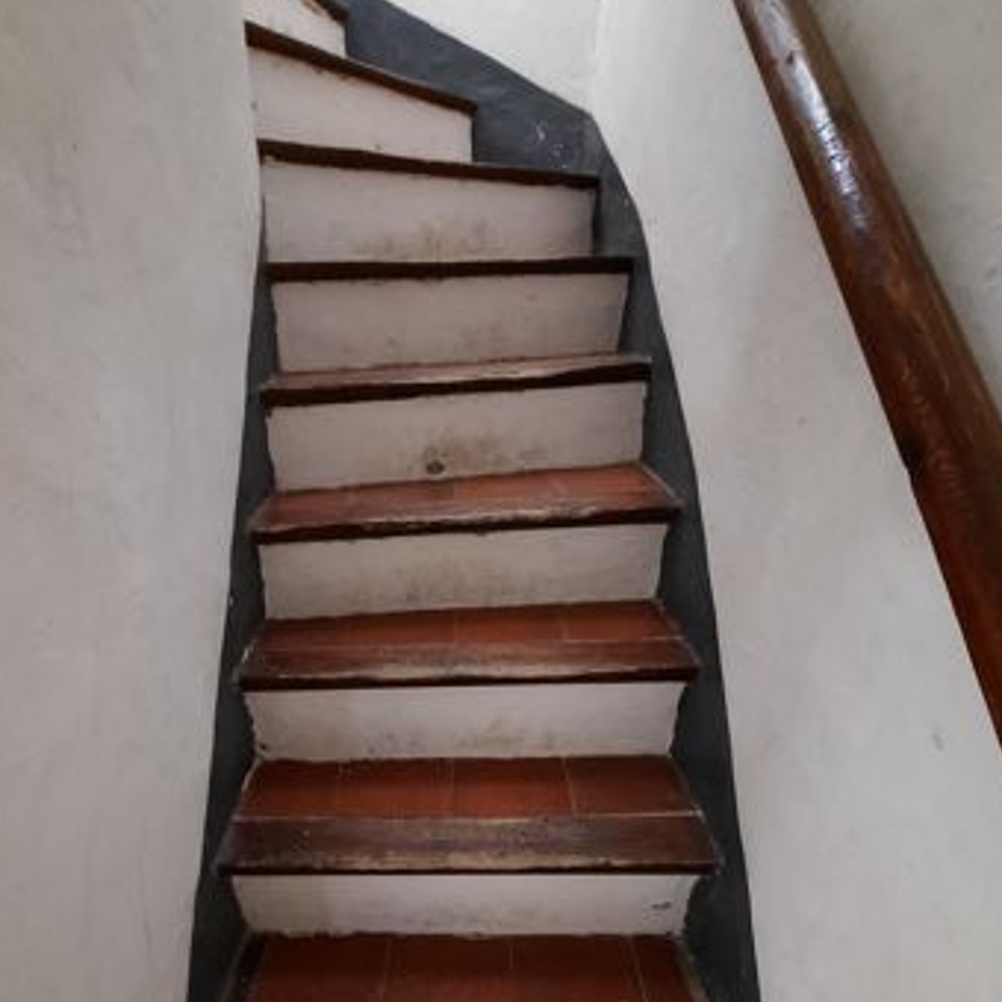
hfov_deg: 80.5
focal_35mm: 18
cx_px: 452
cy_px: 669
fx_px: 589
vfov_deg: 78.1
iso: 640
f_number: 2.2
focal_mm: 1.74
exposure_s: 1/20
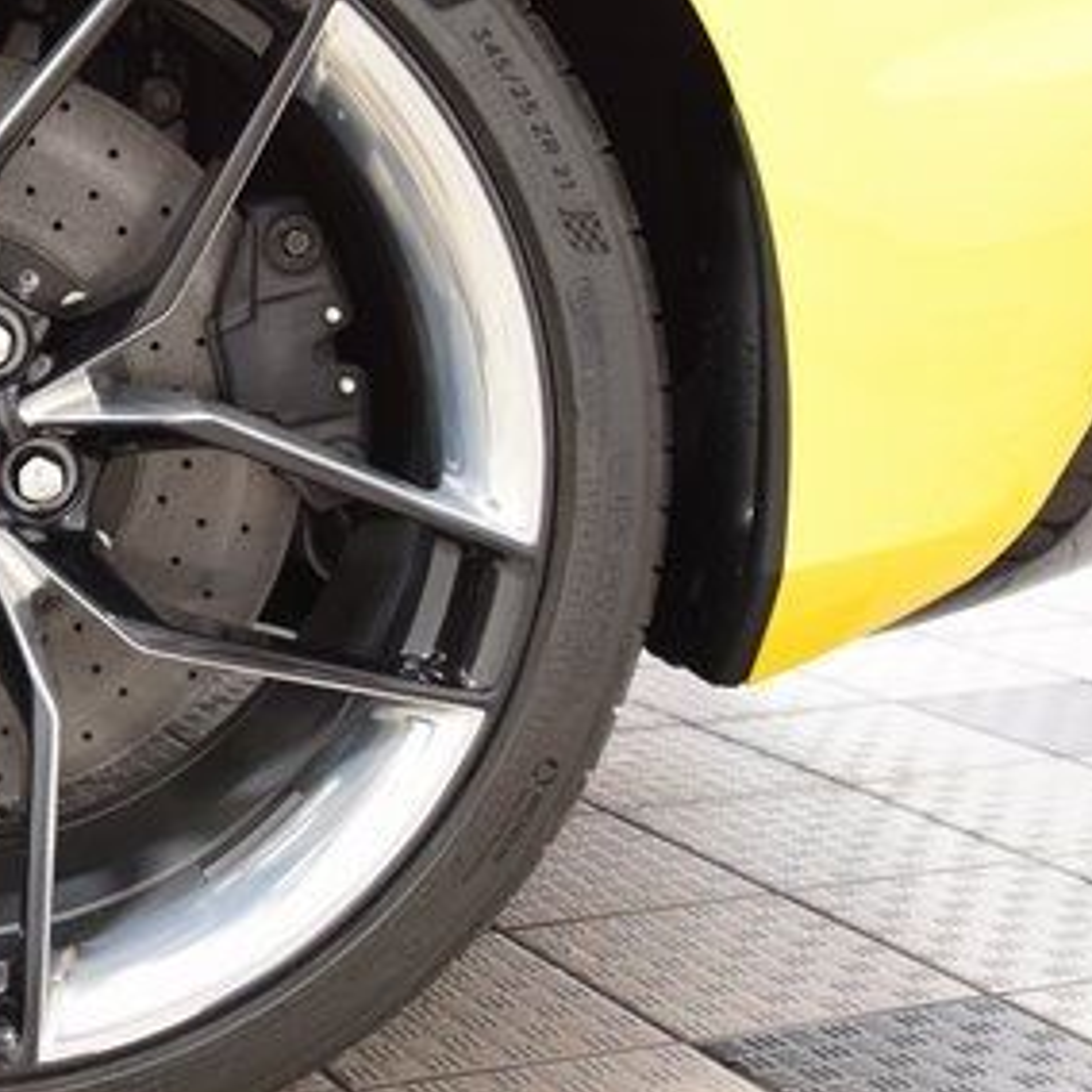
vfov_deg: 25.0
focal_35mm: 69
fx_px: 2463
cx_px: -58
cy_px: 448
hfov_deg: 23.7
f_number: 4.5
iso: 1600
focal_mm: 24
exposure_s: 1/30
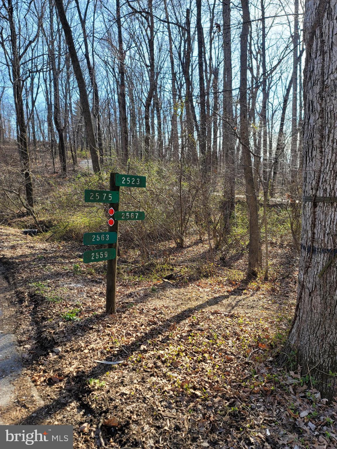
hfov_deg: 54.9
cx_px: 168
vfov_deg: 69.4
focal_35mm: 25
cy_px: 224
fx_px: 325
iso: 20
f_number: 1.8
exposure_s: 1/245
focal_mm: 7
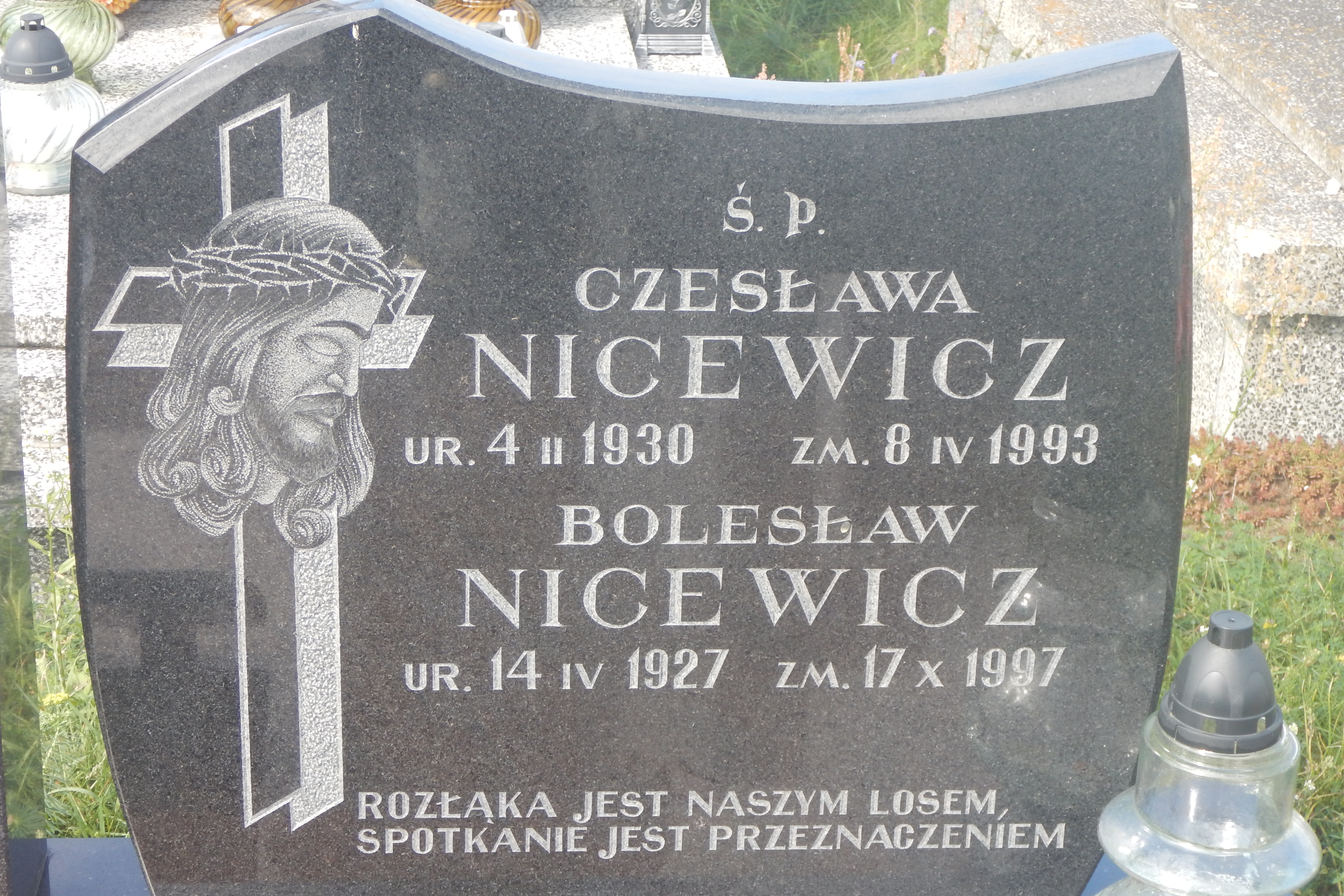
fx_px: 2613
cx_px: 669
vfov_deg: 19.5
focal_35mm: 70
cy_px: 462
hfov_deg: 28.8
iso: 125
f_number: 4.5
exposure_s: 1/125
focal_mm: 12
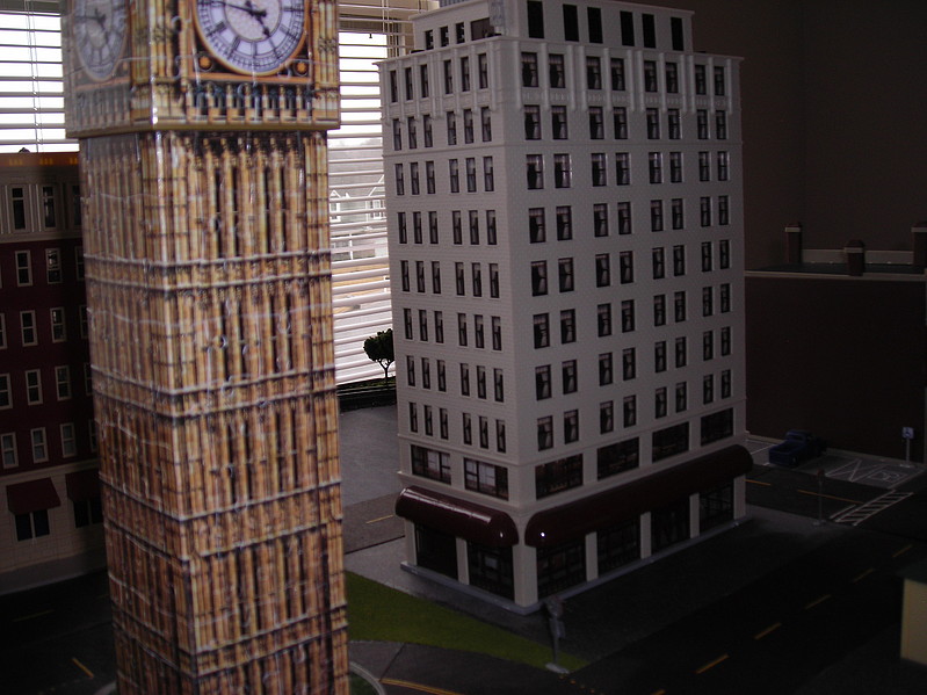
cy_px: 348
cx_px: 464
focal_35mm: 38
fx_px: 1017
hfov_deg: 49.0
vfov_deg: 37.7
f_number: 3.2
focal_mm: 6.3
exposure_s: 1/60.1
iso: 50
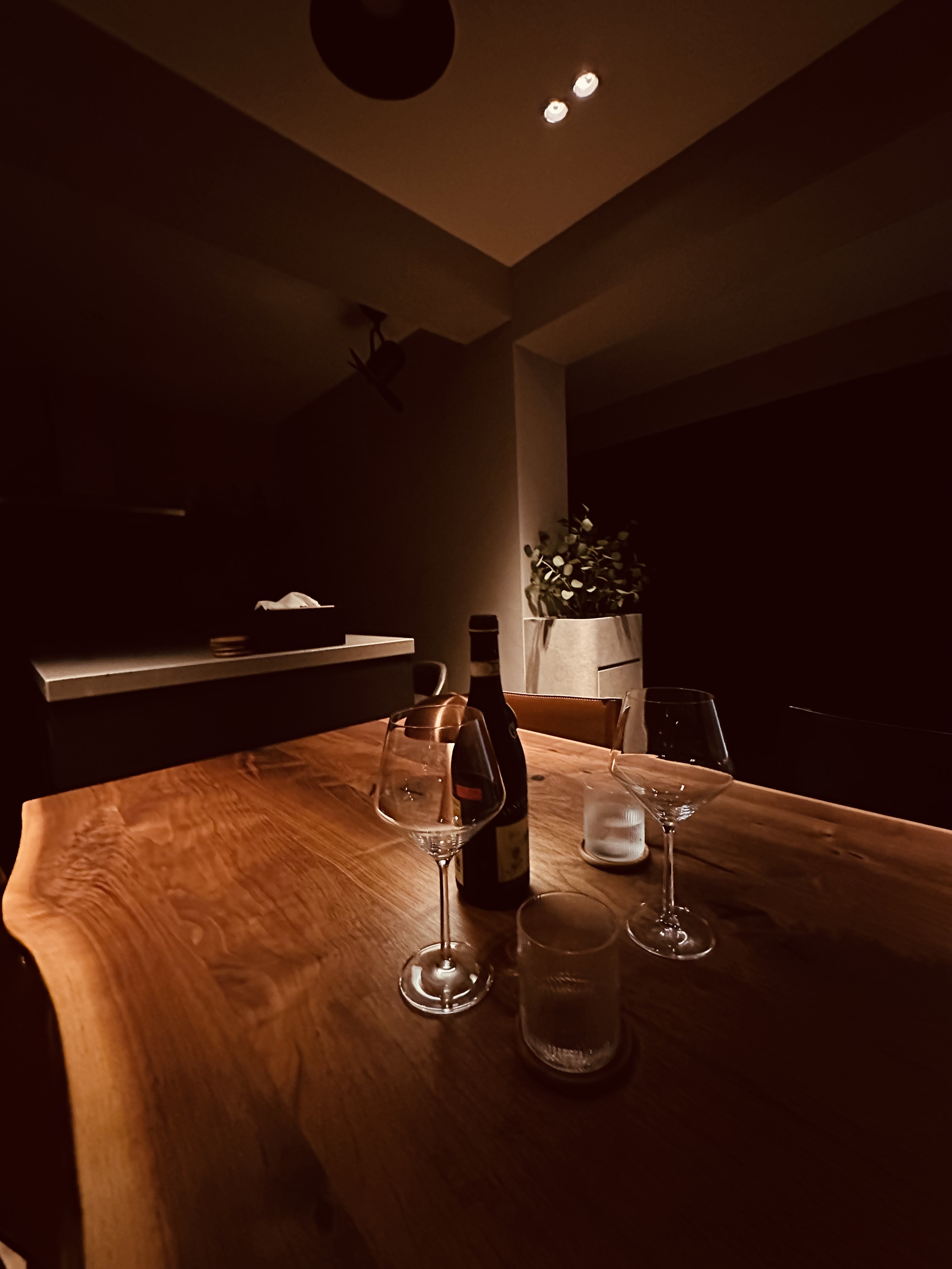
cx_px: 476
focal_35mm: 14
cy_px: 634
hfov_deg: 85.7
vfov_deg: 102.1
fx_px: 513
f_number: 2.2
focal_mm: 2.22
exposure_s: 1/25
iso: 2500
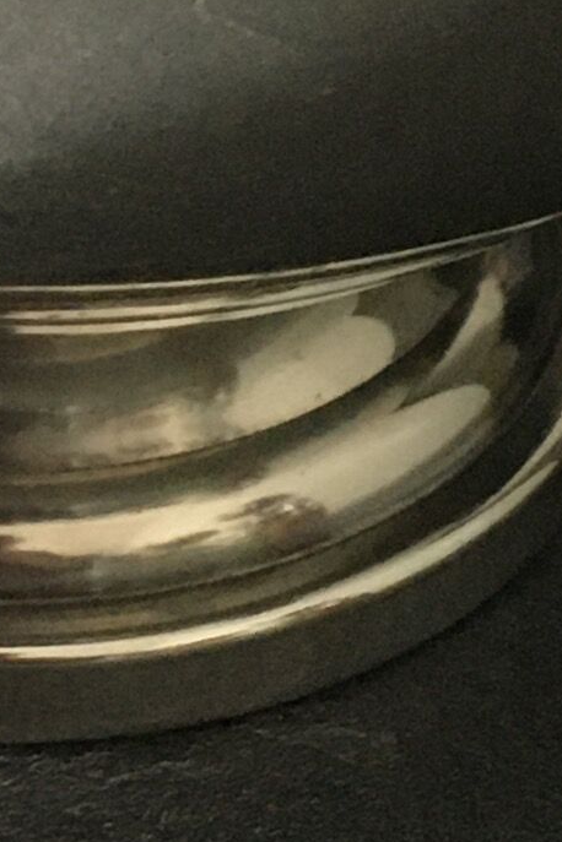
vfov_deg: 11.6
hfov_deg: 7.7
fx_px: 4144
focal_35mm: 177
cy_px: 211
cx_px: 60
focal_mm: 4.15
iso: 200
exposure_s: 1/17
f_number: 2.2
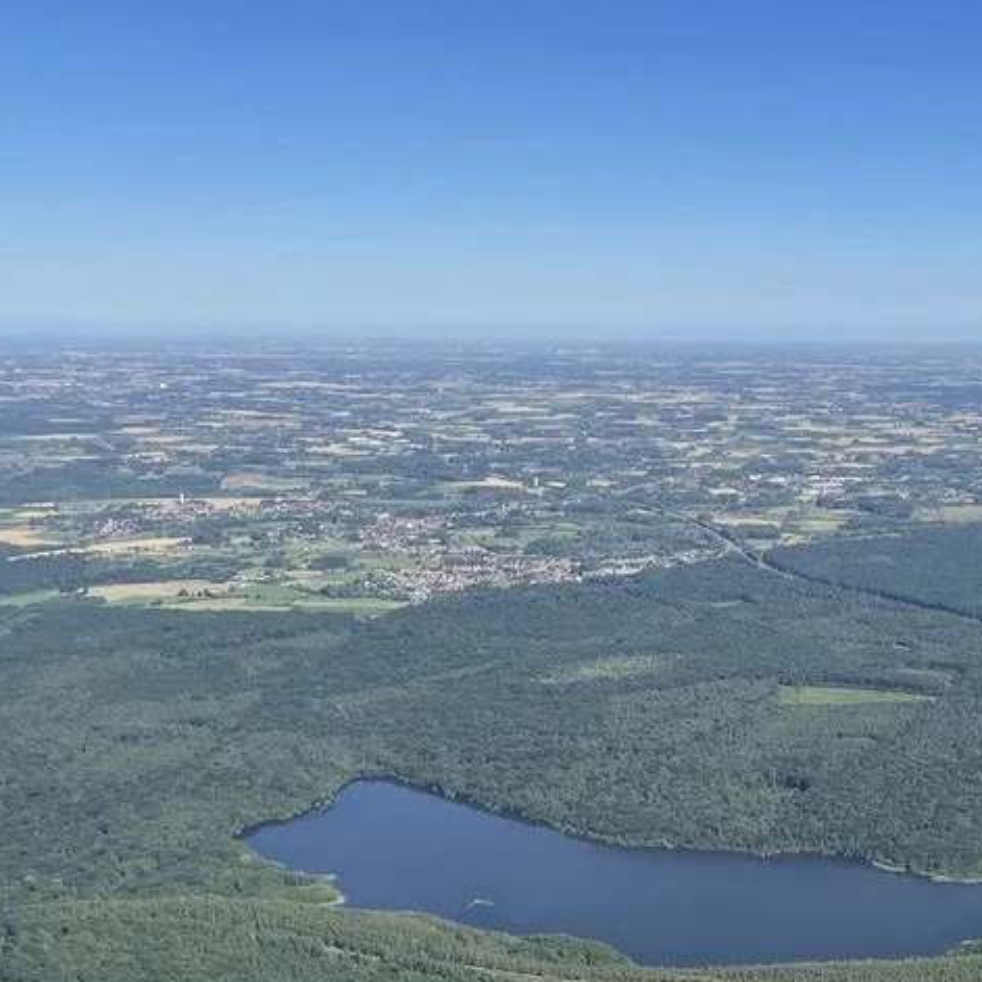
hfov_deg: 32.5
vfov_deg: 33.2
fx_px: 1605
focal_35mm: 50
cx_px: 861
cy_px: 769
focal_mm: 4.2
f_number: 1.6
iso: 32
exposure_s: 1/3125
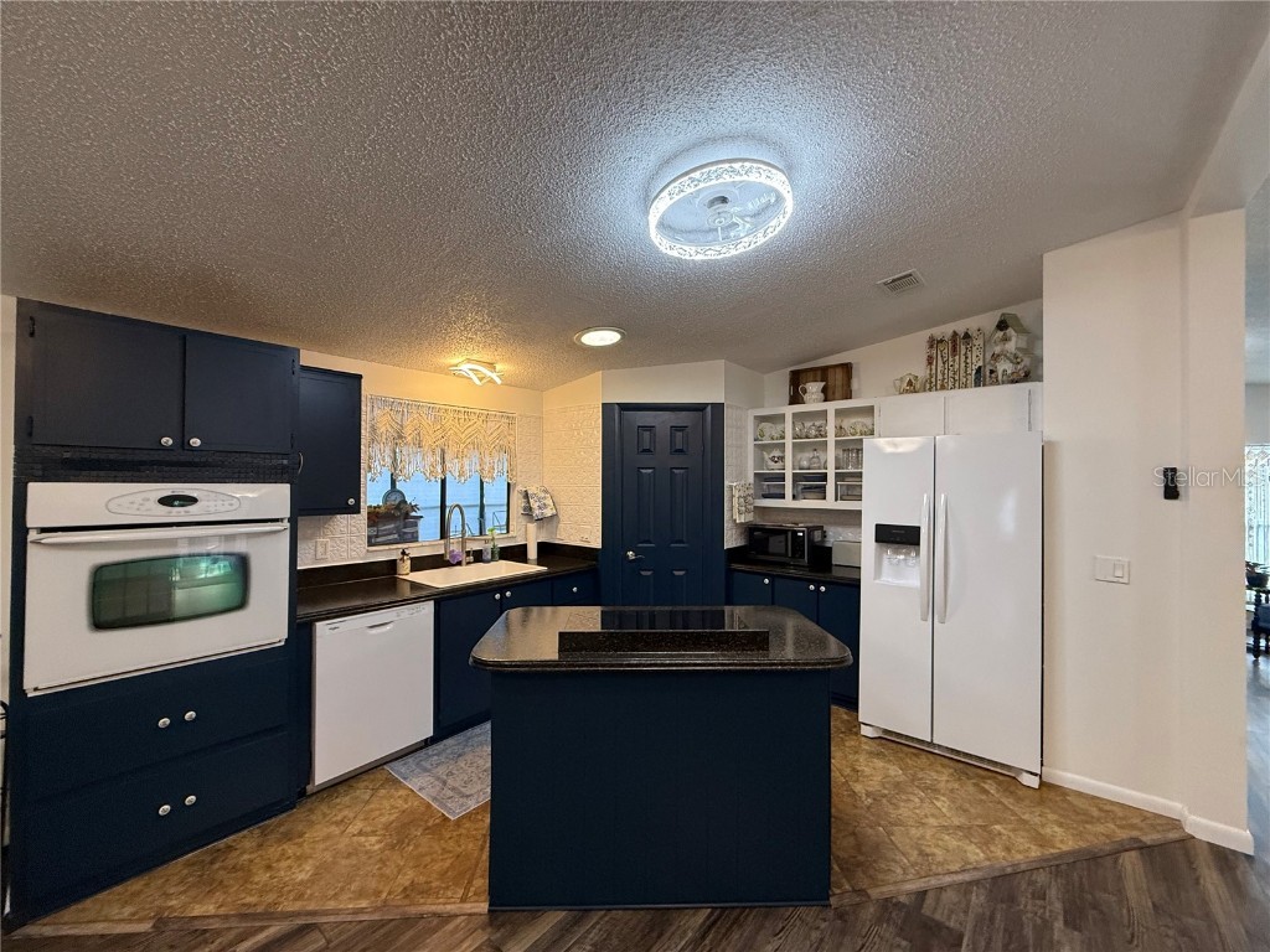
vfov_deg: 85.7
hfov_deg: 102.1
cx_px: 635
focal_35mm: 14
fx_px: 514
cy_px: 476
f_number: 2.2
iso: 250
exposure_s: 1/129
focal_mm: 2.22
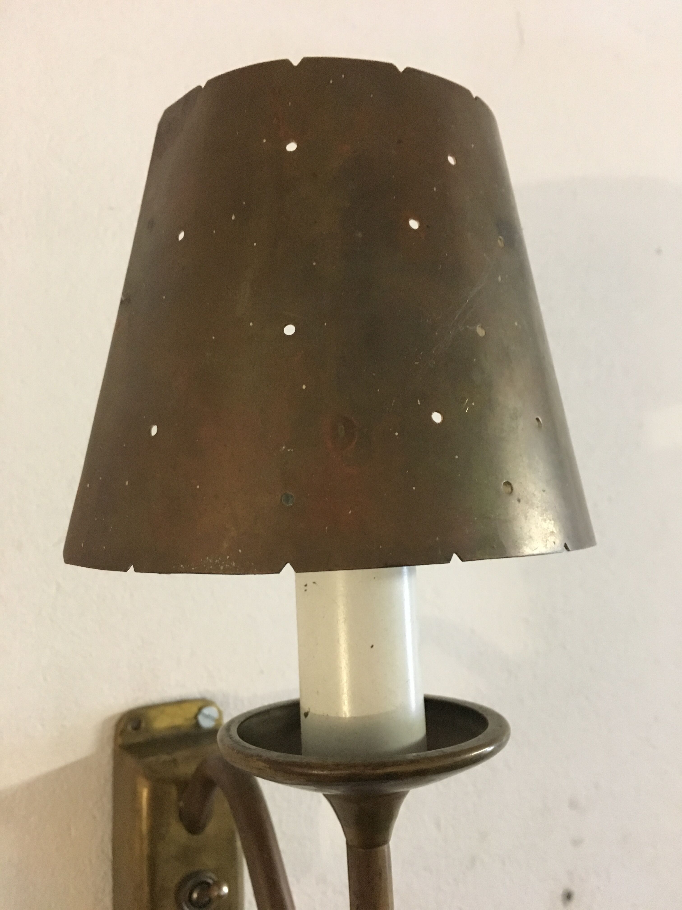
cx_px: 341
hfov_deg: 48.2
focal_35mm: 29
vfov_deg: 61.7
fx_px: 762
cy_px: 455
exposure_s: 1/17
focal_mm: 4.15
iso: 250
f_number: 2.2
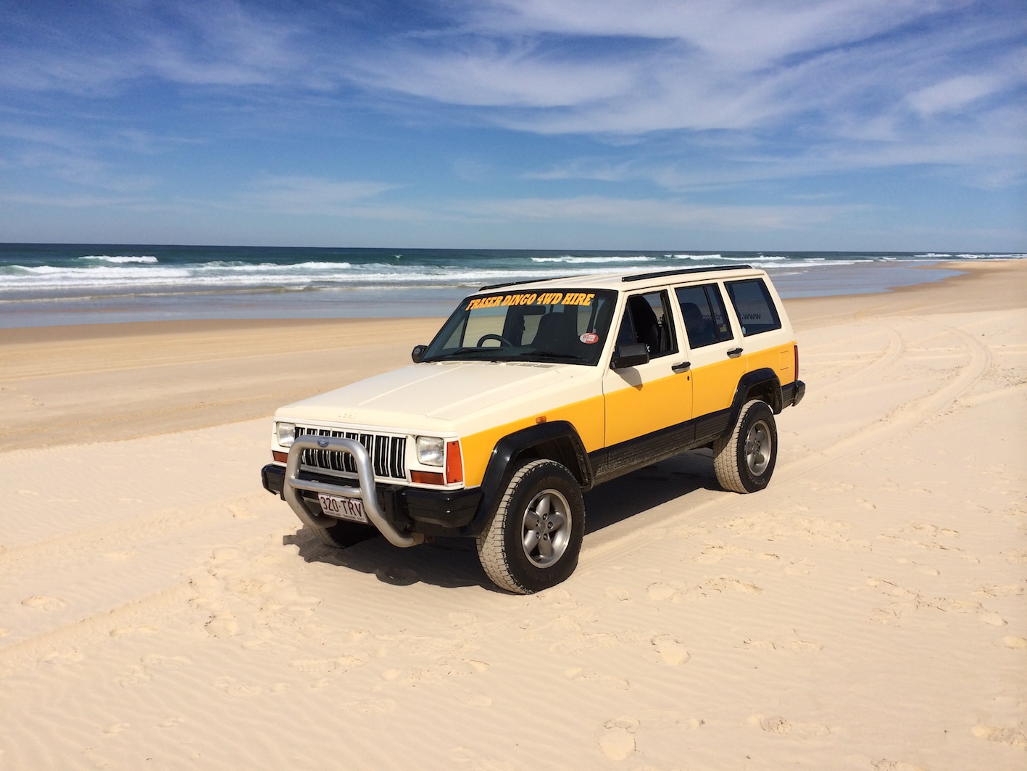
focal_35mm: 30
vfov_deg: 46.8
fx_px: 890
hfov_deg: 60.0
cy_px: 386
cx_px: 514
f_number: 2.2
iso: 40
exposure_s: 1/5128
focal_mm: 4.12
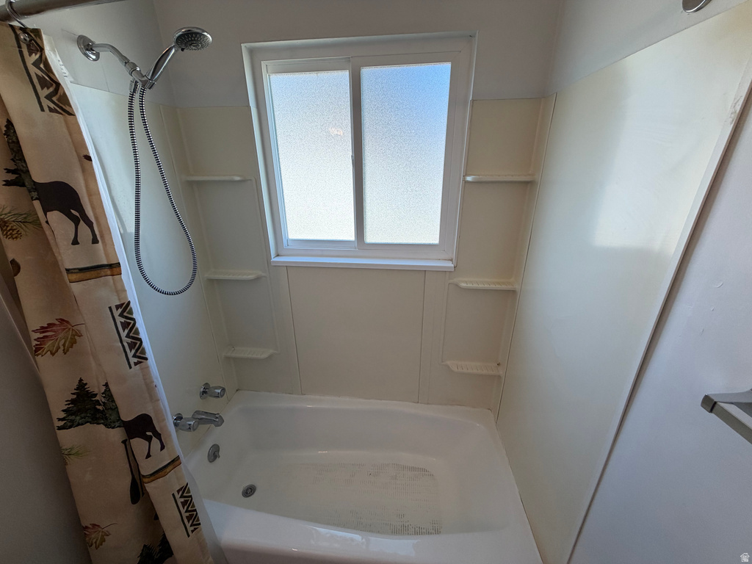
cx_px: 376
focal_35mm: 14
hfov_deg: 102.1
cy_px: 282
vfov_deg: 85.7
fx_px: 304
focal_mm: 2.22
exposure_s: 1/120
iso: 80
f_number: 2.2
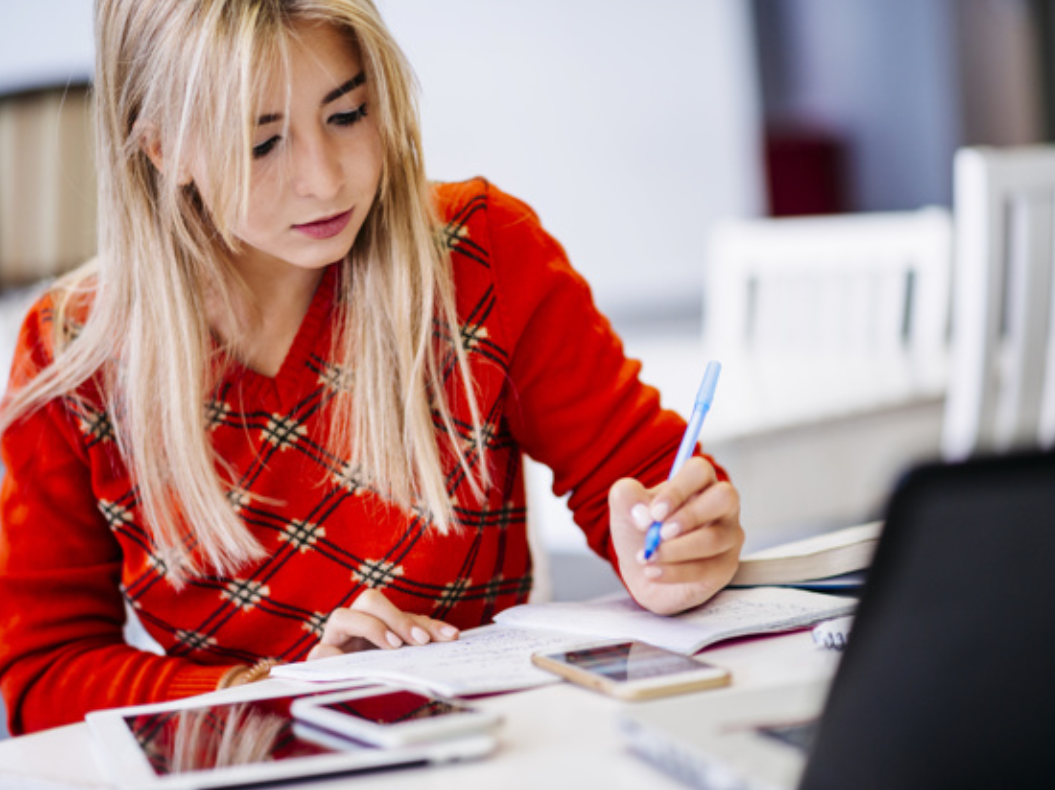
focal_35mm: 93
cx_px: 510
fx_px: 2833
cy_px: 392
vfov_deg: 15.9
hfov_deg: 21.1
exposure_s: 1/80
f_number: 2
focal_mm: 85
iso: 500
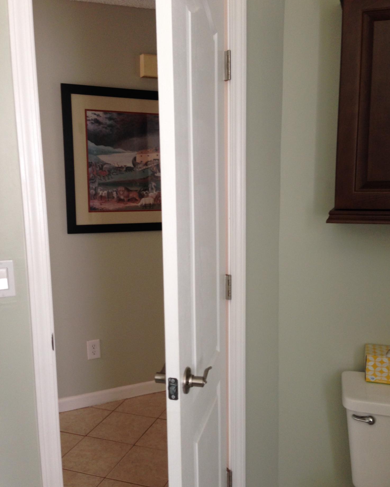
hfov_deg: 42.2
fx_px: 505
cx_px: 198
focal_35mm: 35
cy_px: 248
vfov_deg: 51.5
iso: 64
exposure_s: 1/20
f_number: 2.4
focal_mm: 4.12
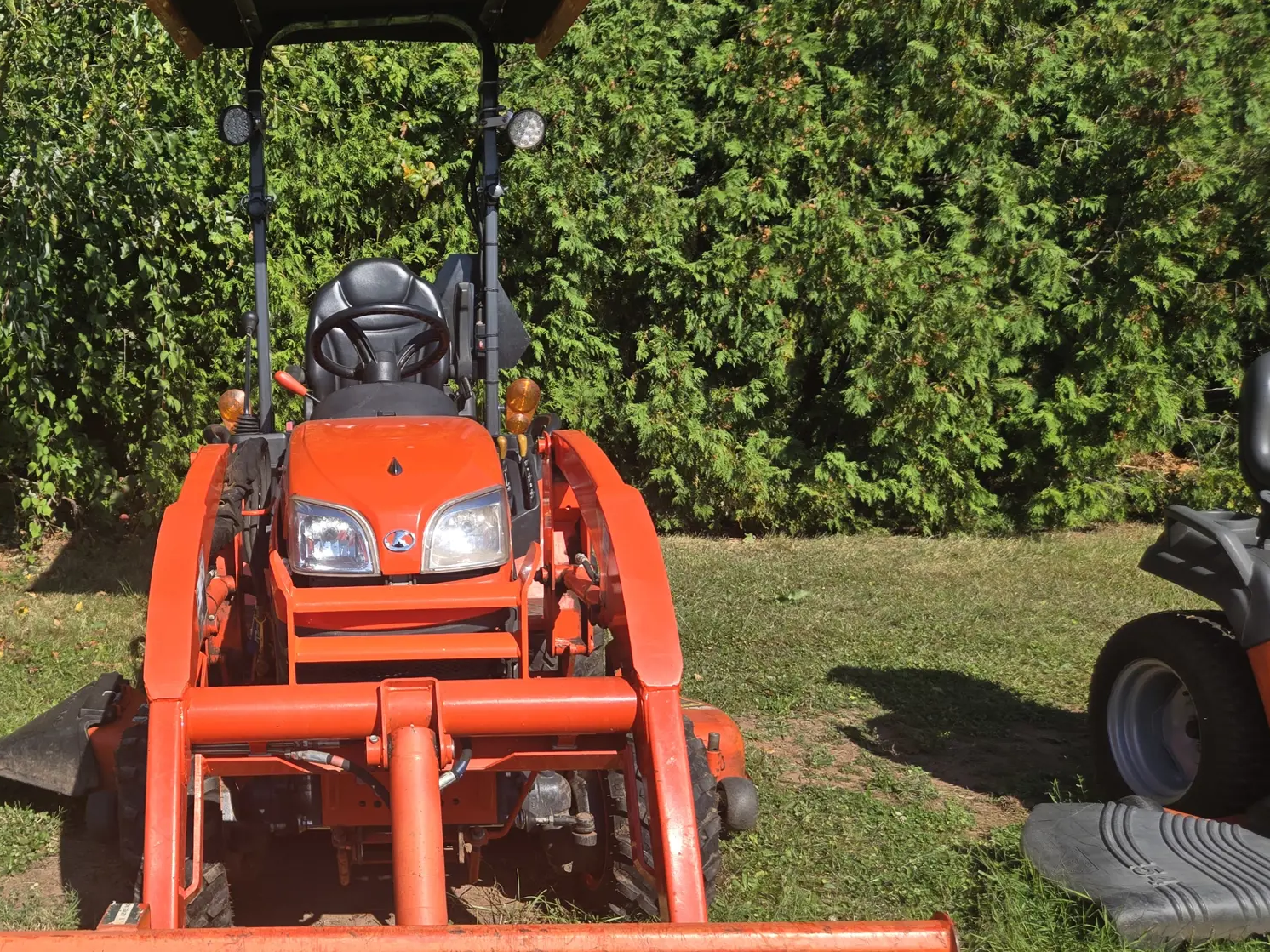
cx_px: 262
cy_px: 588
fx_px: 1357
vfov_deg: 38.4
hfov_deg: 47.5
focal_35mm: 37
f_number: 1.8
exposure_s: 1/1983
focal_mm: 5.4
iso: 25
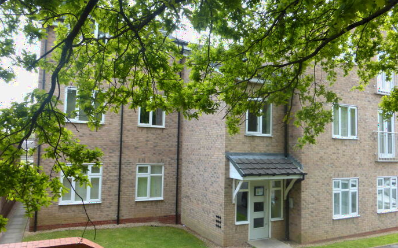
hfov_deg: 68.4
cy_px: 128
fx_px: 293
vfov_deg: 46.0
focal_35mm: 27
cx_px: 200
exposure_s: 1/200
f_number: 3.5
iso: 200
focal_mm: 4.3
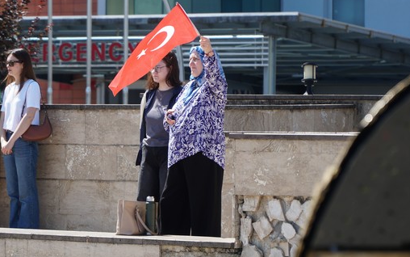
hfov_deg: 9.0
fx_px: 2613
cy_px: 136
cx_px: 140
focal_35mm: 234
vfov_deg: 5.6
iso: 100
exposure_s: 1/500
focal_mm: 105
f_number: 4
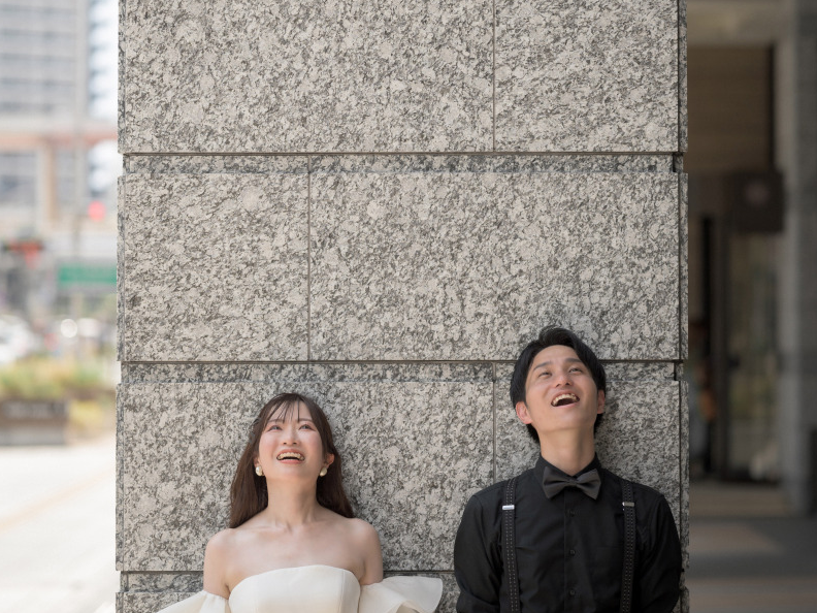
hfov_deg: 15.9
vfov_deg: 11.9
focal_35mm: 124
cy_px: 180
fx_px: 2927
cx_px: 407
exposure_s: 1/2500
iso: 100
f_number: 2
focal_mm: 85
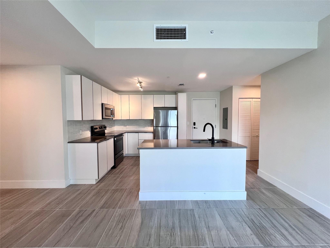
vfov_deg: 89.9
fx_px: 124
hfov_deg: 106.2
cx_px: 165
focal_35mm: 13
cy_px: 124
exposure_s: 1/120
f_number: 1.8
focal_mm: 1.57
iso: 125
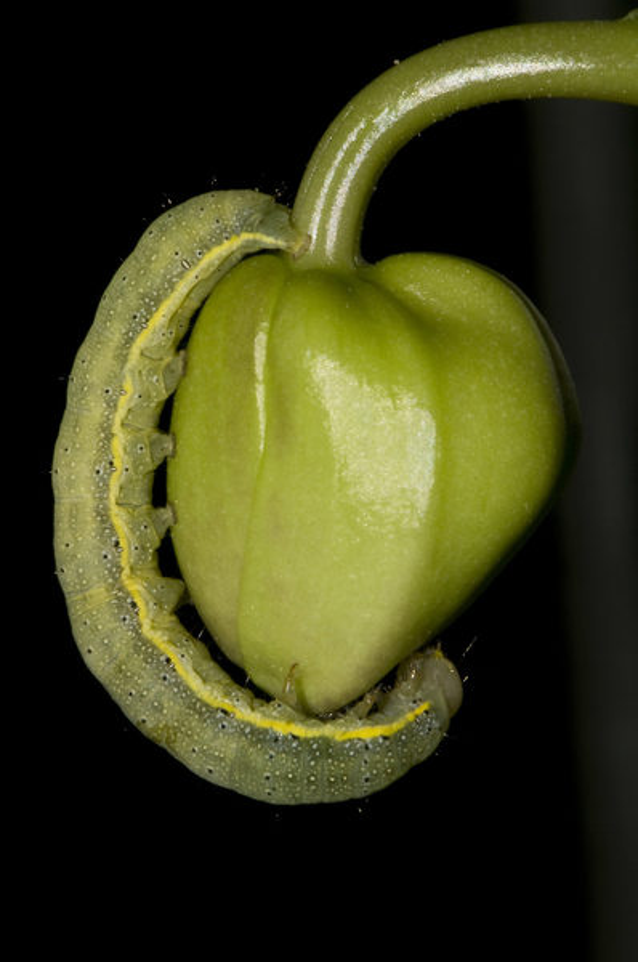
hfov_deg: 8.7
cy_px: 481
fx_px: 4201
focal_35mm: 158
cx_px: 319
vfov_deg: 13.1
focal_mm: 105
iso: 200
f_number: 36
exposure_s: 1/200
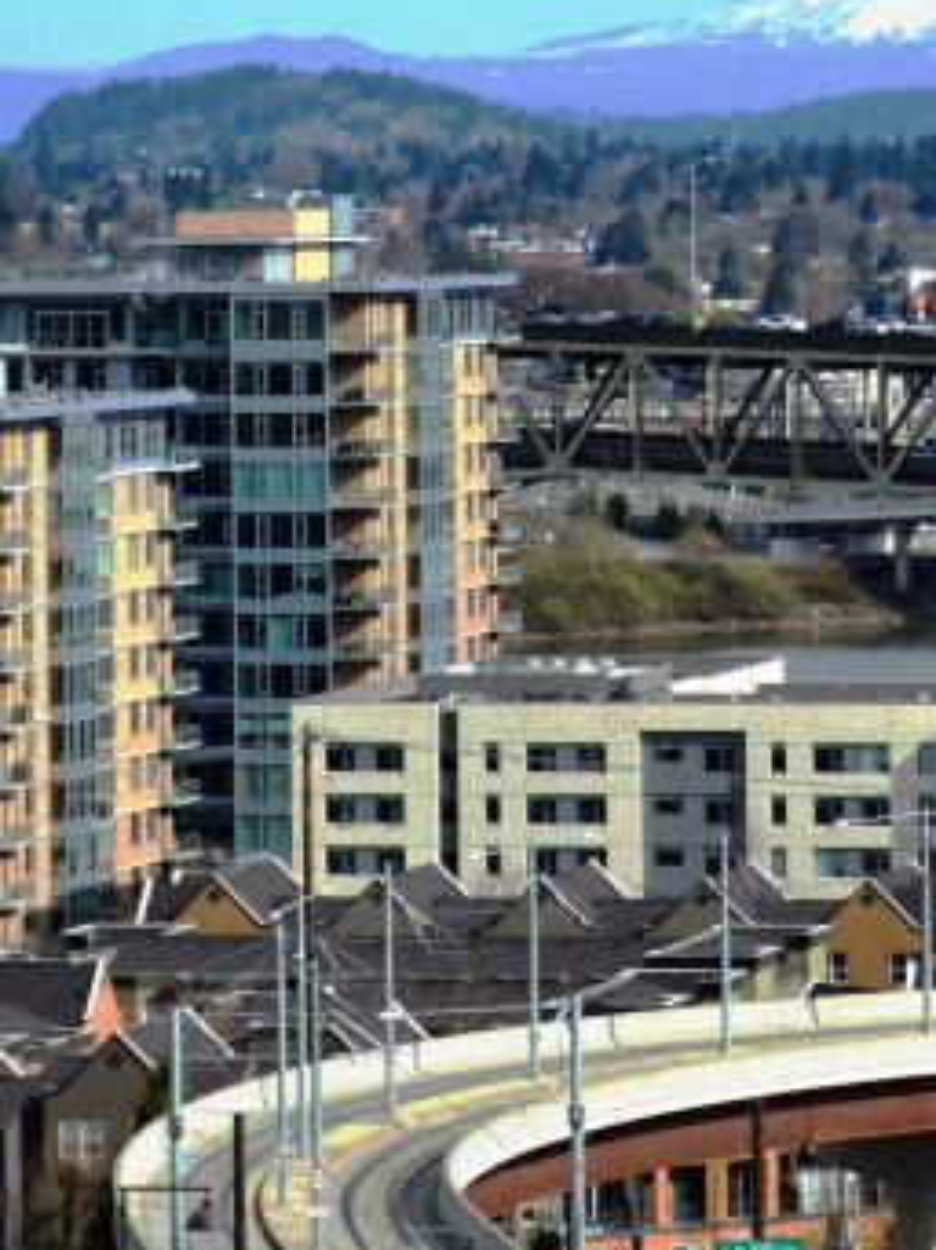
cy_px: 122
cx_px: 1112
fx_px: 8571
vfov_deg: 8.3
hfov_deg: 6.2
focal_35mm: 237
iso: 180
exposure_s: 1/500
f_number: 11
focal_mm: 55
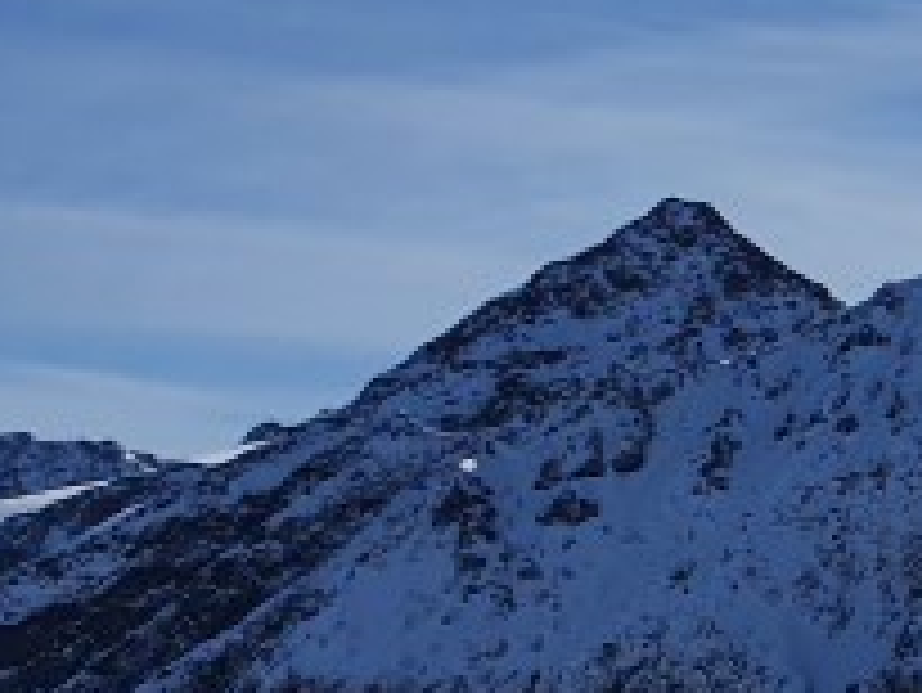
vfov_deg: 11.1
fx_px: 3465
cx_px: 2114
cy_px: 914
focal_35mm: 130
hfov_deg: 12.4
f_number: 2.4
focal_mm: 4.32
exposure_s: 1/8928
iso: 50
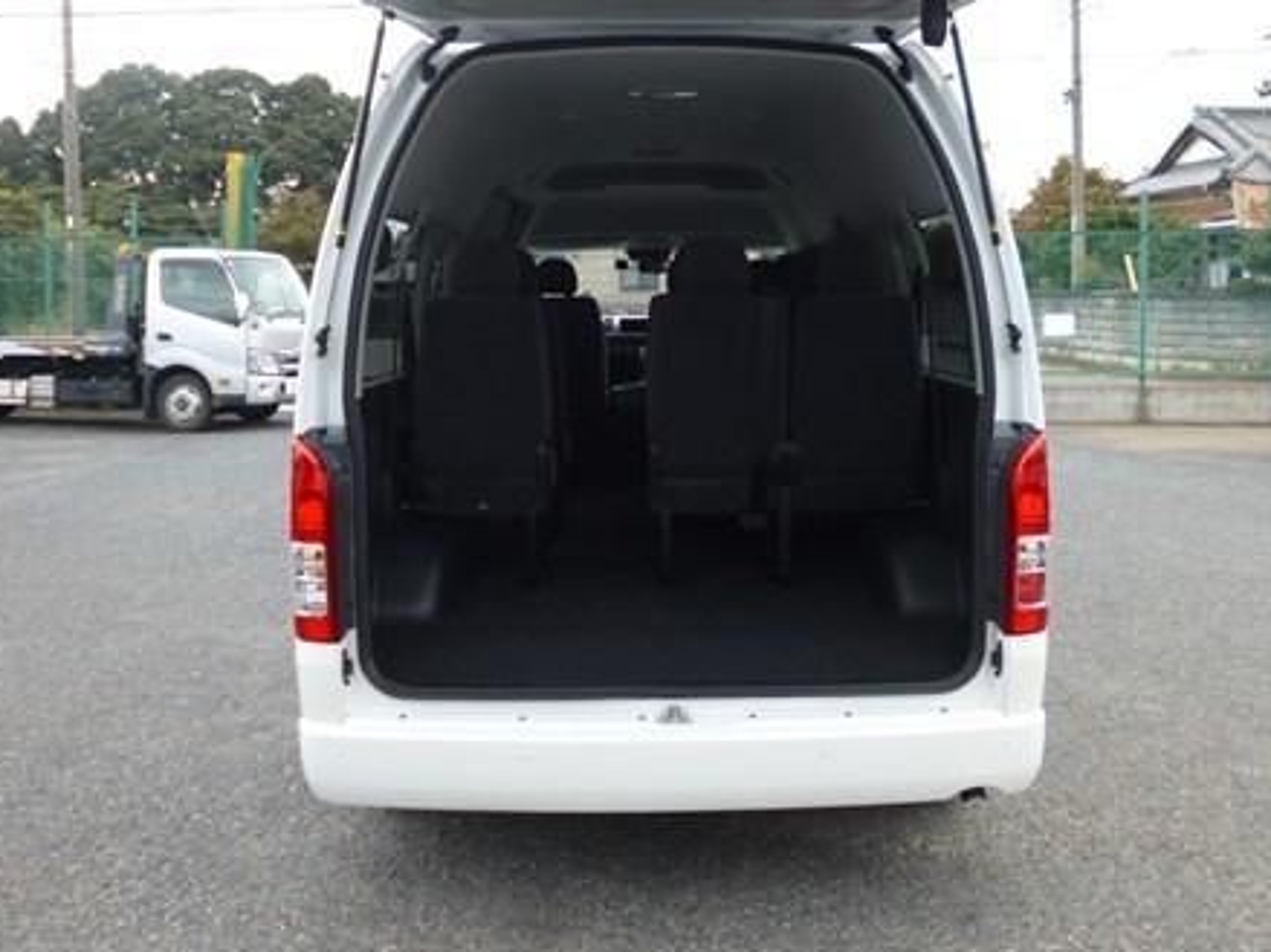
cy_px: 324
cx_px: 675
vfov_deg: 40.2
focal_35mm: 35
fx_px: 1285
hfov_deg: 52.6
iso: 100
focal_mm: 4.3
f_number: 2.8
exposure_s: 1/125
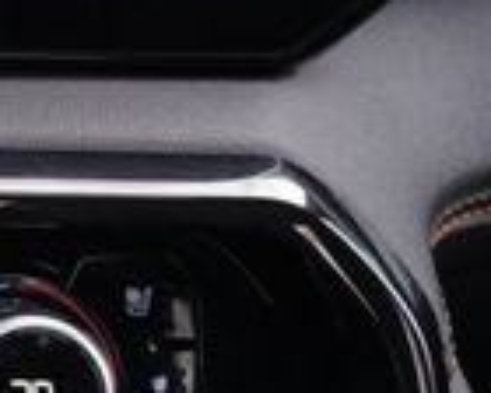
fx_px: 1497
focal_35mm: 103
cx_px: -484
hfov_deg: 15.2
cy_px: -130
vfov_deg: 14.3
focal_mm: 16
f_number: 4
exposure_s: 1/800
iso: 1600
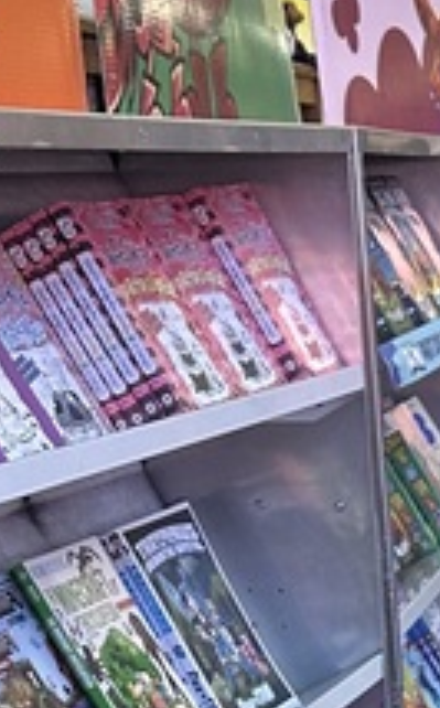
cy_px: 837
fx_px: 2350
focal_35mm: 122
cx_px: 854
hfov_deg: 10.0
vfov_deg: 16.5
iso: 160
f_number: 1.78
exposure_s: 1/60
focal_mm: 6.86
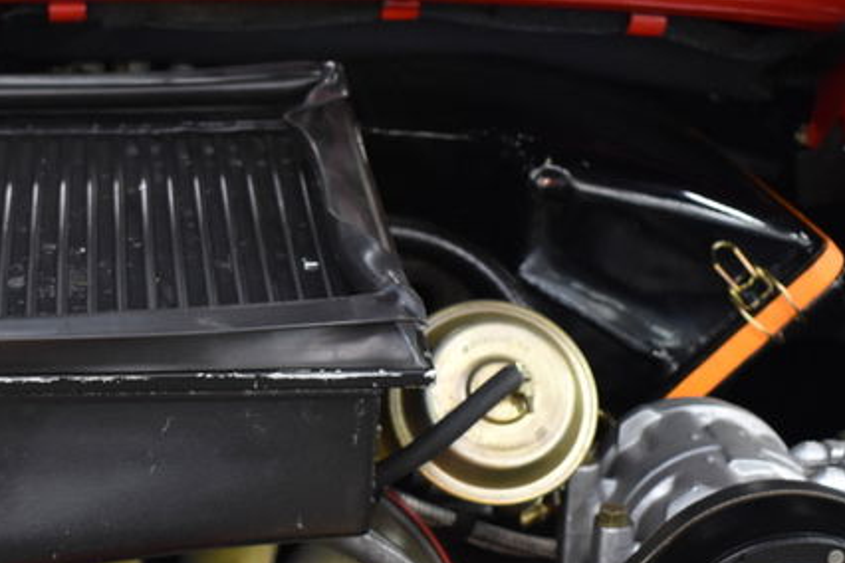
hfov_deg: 22.2
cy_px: 438
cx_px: 151
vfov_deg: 15.1
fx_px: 2117
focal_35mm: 90
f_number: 4
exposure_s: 1/40
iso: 1100
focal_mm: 25
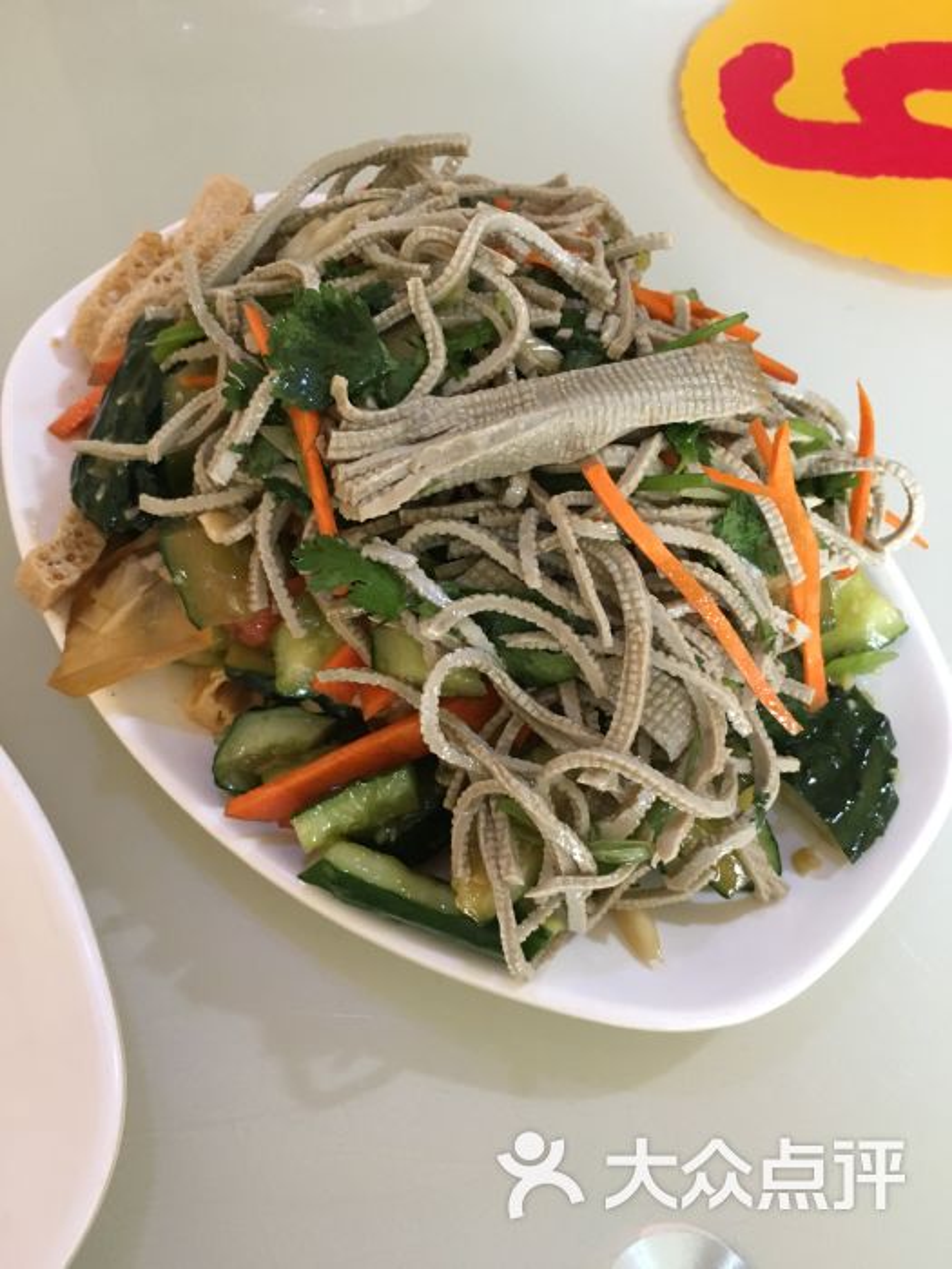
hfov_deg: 48.2
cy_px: 634
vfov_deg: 61.7
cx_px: 476
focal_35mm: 29
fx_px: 1063
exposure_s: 1/33
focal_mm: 4.15
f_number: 2.2
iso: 200
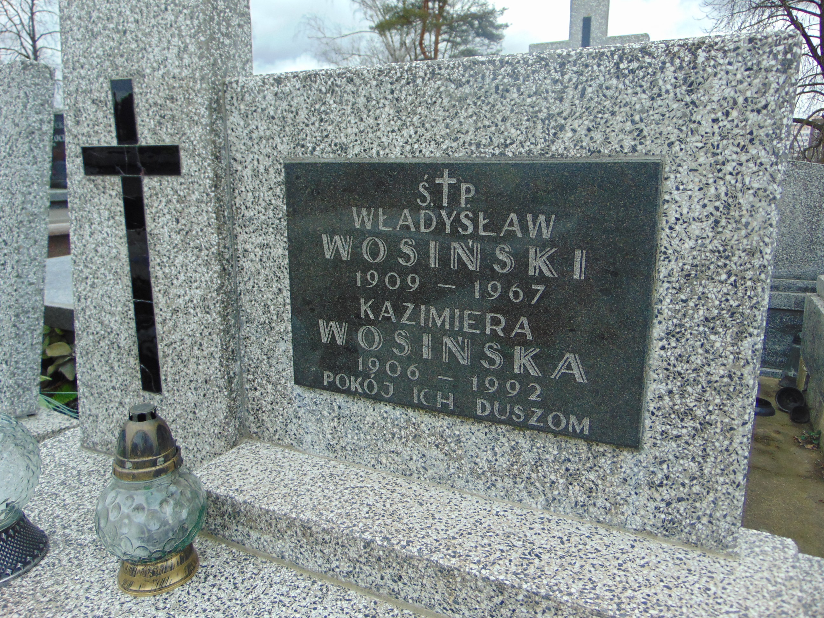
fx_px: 595
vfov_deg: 54.9
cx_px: 412
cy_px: 309
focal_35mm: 25
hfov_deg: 69.4
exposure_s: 1/250
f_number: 3
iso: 80
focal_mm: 4.5
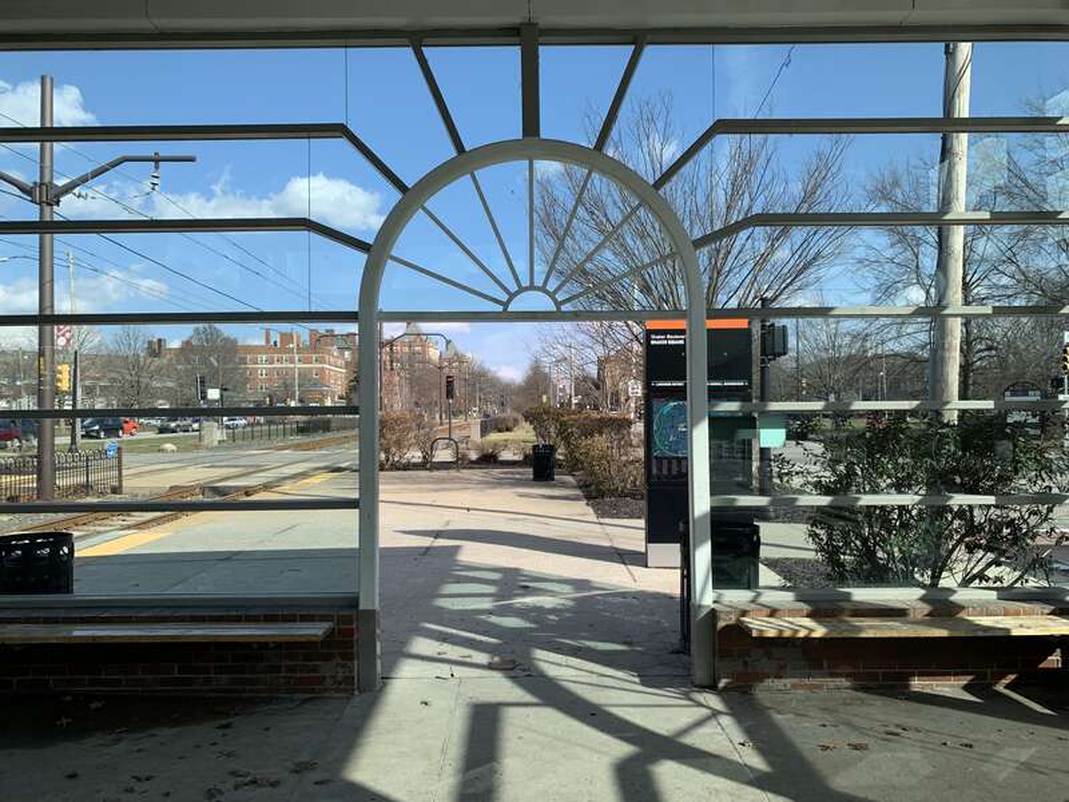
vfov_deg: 53.1
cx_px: 534
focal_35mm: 26
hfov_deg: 67.3
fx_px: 803
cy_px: 401
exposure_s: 1/1536
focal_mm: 4.25
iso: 25
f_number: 1.8
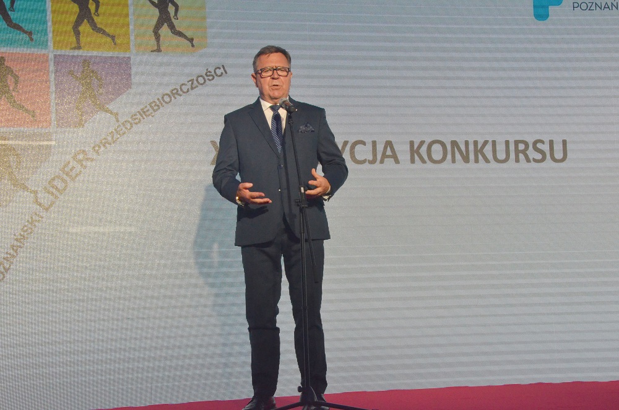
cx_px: 310
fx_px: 1081
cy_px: 205
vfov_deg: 21.5
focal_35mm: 63
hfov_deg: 32.0
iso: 3200
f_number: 8
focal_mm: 42
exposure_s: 1/250
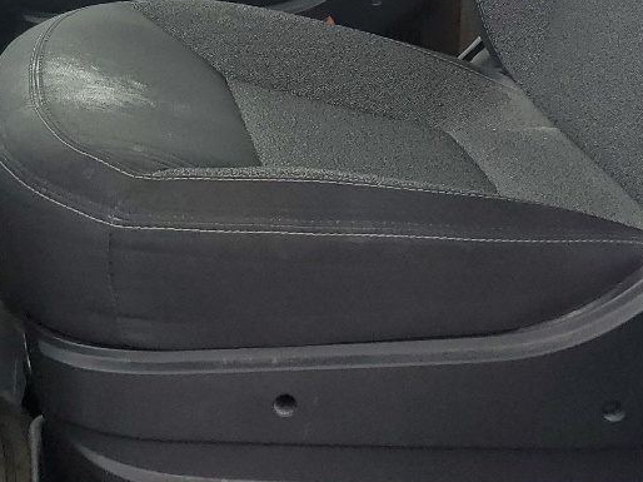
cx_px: 81
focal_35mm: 81
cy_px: -139
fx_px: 1504
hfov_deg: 23.6
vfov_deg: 17.1
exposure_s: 1/588
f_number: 1.5
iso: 50
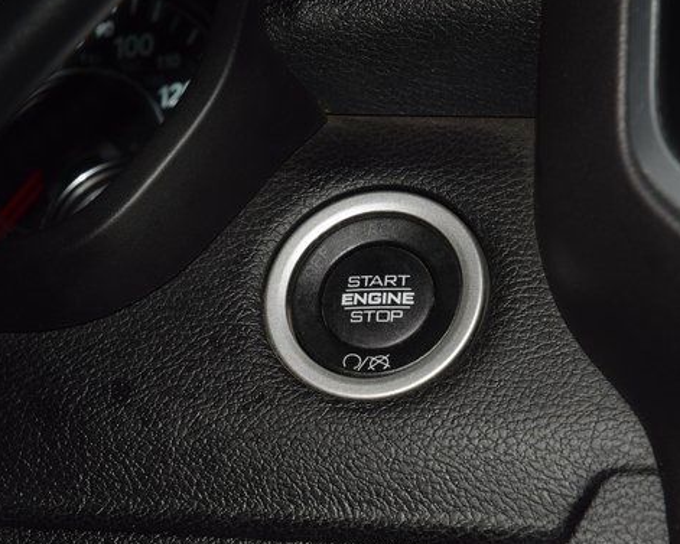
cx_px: 362
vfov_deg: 11.5
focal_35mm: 134
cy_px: 292
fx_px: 2697
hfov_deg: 14.4
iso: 100
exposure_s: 1/125
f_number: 8
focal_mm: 70
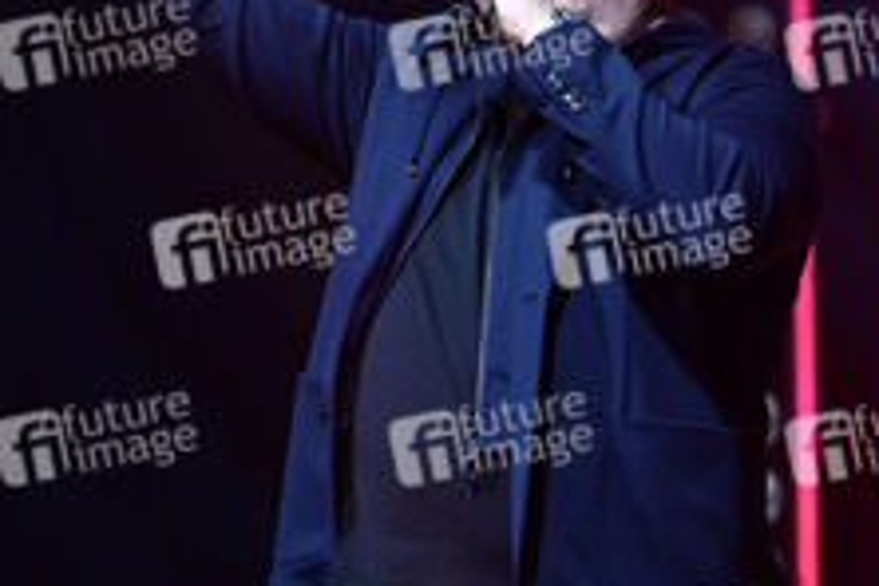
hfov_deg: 5.1
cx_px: 544
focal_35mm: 406
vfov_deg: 3.4
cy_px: 143
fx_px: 9912
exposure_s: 1/320
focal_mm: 200
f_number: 5
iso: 3200
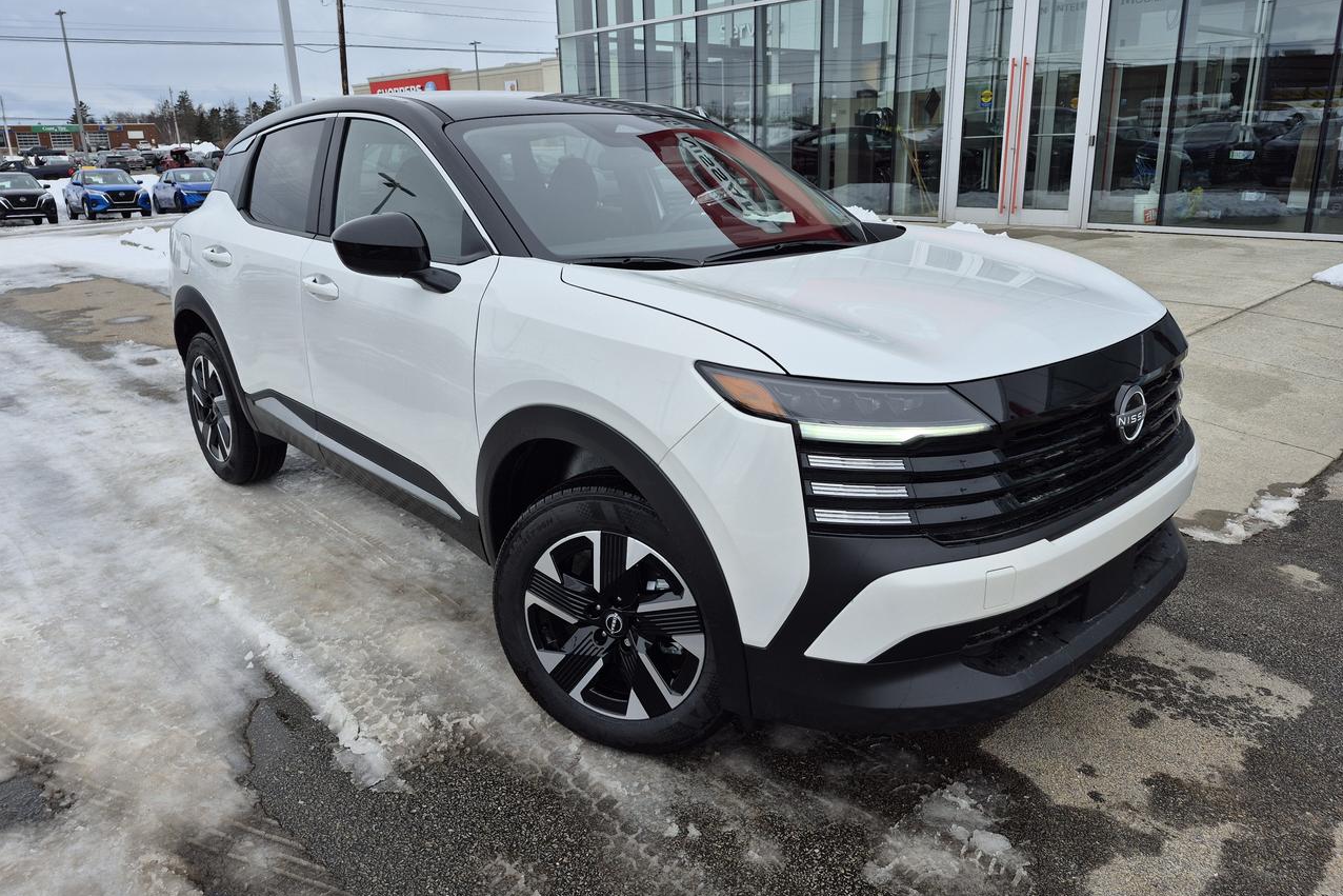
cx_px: 673
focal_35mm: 24
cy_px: 402
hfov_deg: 73.7
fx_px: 895
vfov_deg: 53.1
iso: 25
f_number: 1.8
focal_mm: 5.4
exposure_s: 1/1440
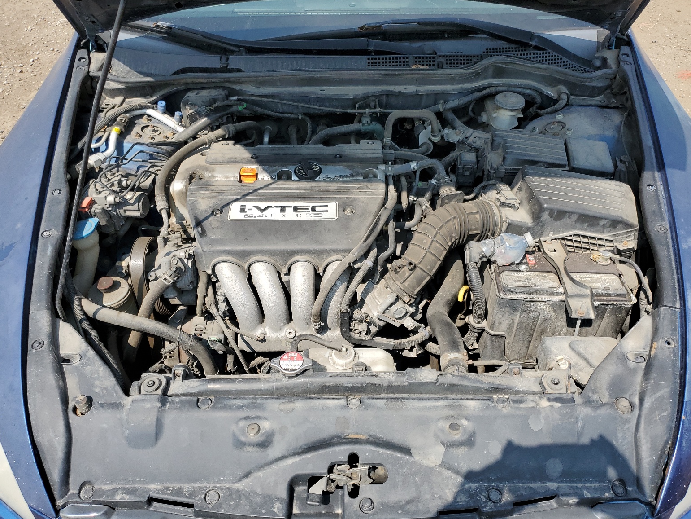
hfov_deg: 65.3
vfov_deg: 51.4
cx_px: 355
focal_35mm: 27
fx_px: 539
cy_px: 265
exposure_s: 1/2500
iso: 50
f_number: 1.5
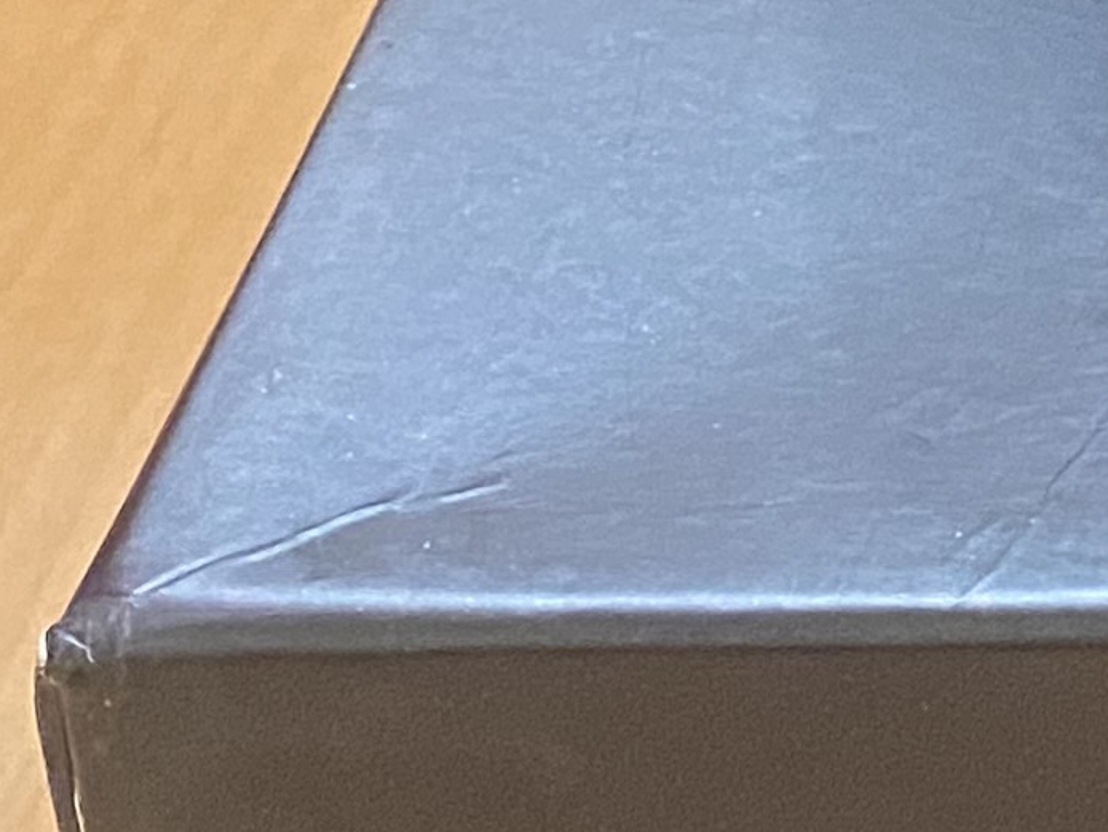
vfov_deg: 9.6
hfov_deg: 11.2
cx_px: 2578
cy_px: -394
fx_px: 4835
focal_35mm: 151
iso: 500
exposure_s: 1/56
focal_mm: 4.25
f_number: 1.8
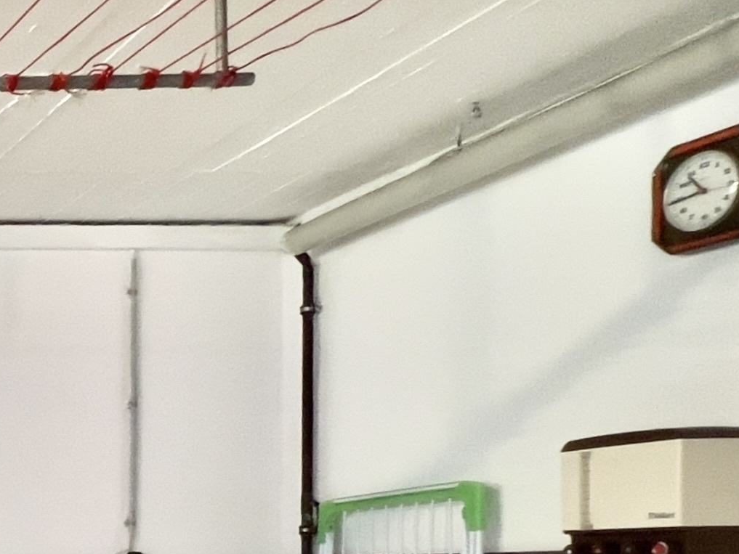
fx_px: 1089
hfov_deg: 24.9
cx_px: -456
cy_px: 561
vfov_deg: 26.9
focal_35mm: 51
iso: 400
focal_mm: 1.57
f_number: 1.8
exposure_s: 1/50
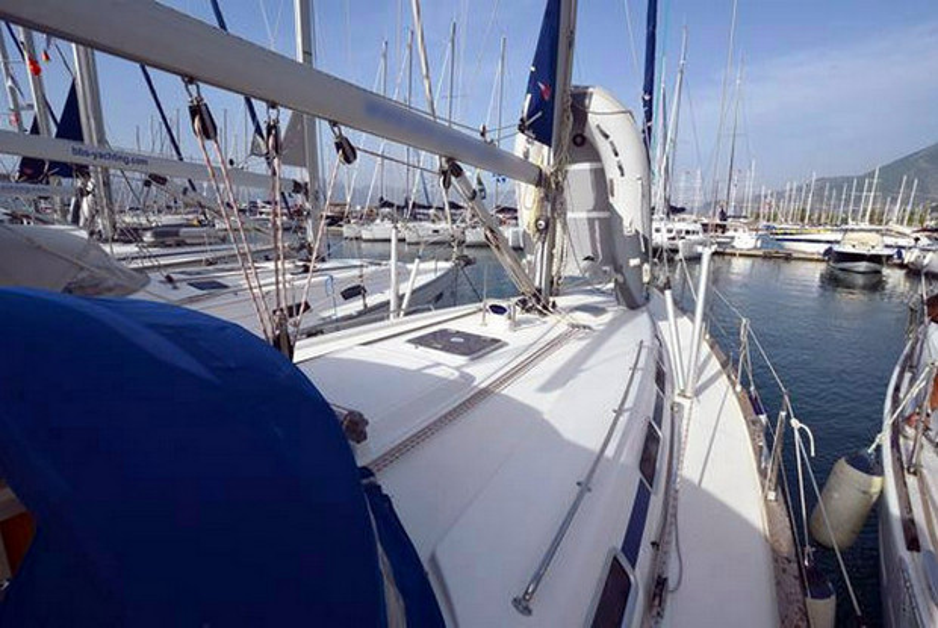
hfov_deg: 93.2
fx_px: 443
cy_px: 314
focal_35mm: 17
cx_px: 469
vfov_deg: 70.6
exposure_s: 1/500
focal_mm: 17
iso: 200
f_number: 11
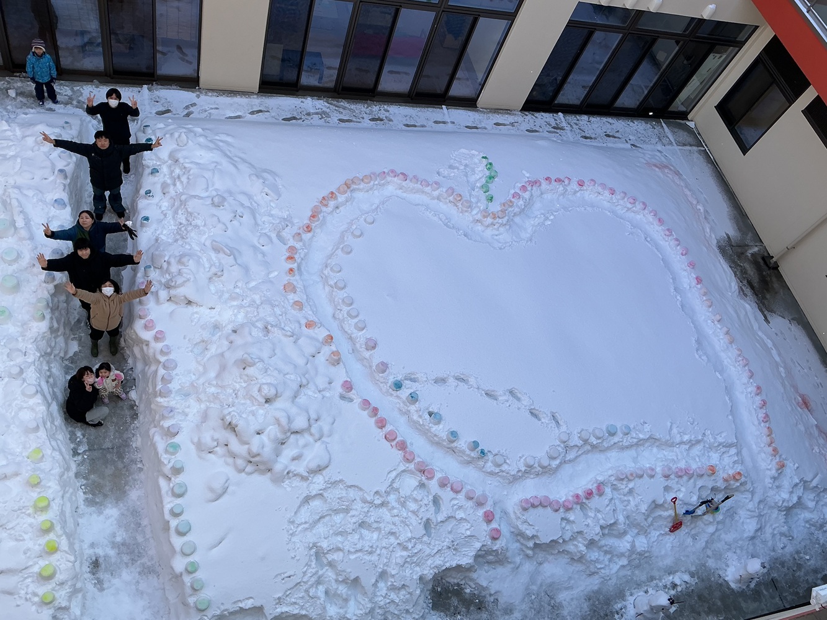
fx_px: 693
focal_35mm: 29
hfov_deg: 61.7
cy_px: 310
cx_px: 414
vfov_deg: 48.2
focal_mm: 3
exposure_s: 1/650
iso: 25
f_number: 1.8
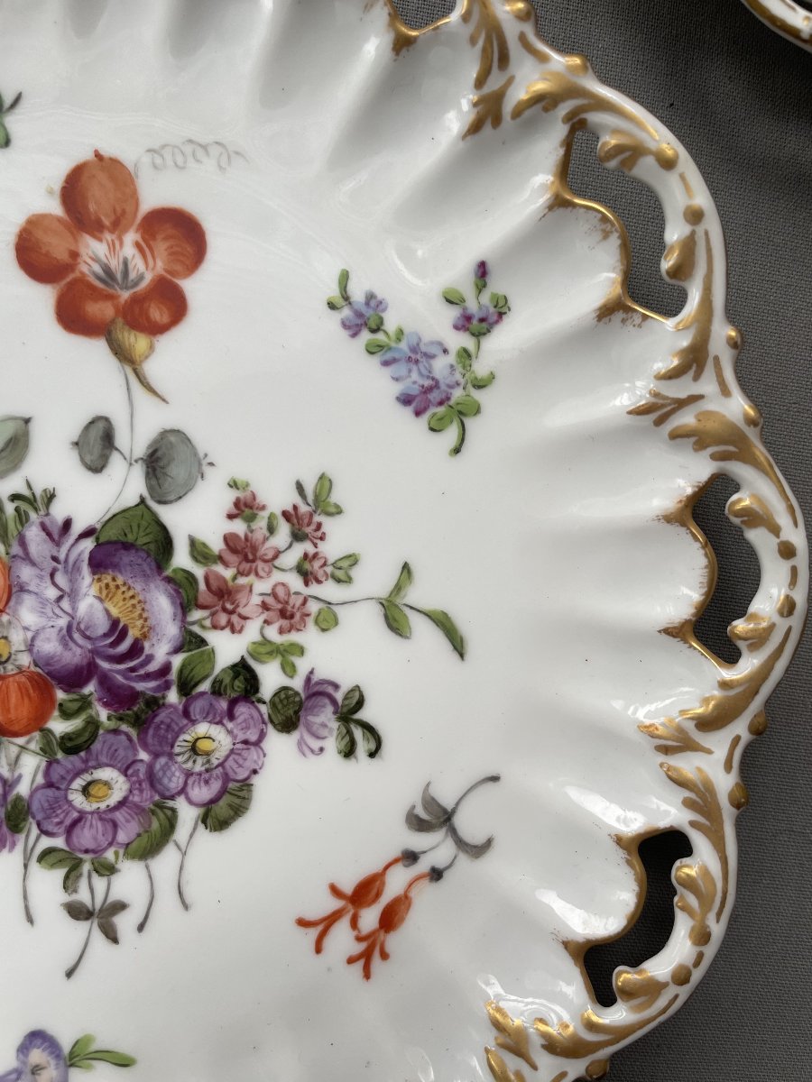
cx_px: 406
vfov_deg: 67.3
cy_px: 541
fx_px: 813
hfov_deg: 53.1
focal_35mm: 26
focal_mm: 4.2
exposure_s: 1/121
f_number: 1.6
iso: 40
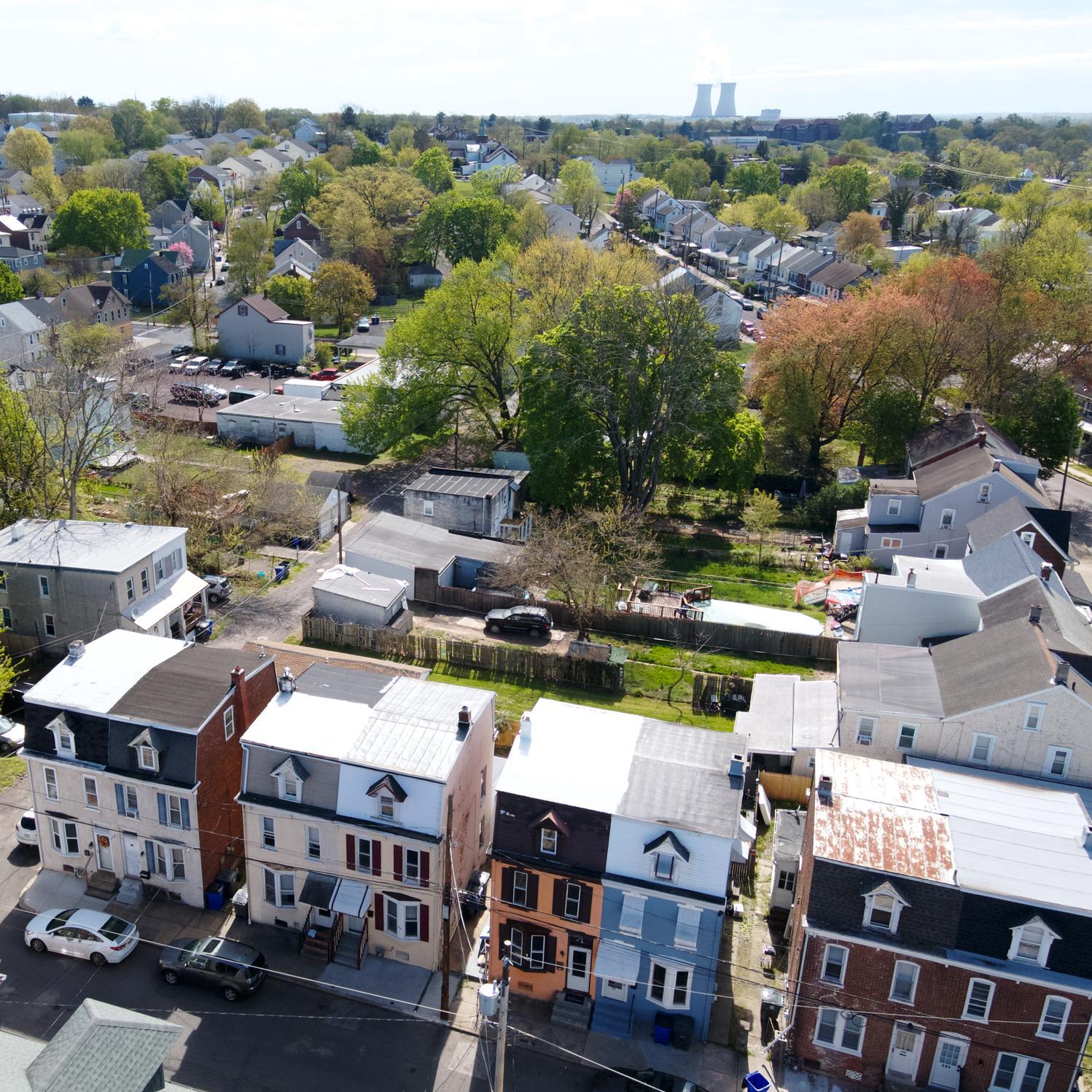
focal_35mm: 29
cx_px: 420
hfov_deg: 55.1
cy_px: 558
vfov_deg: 55.6
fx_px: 1035
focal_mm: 4.5
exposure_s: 1/640
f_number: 2.8
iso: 200
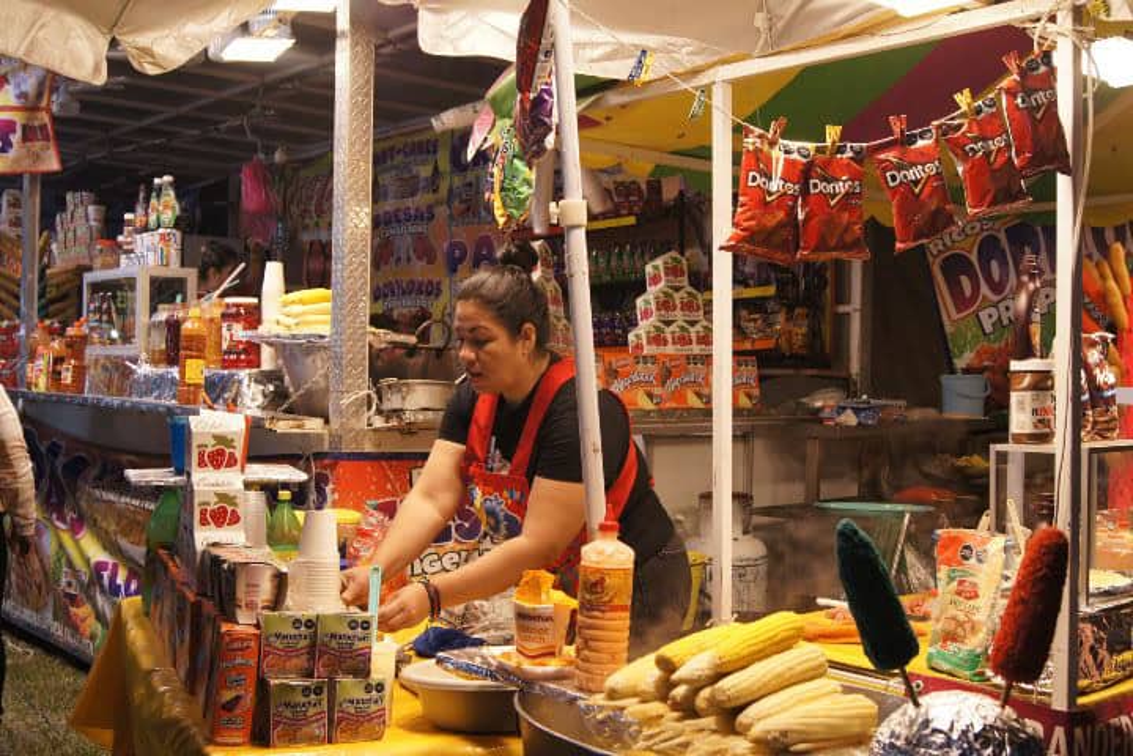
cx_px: 566
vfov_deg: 34.2
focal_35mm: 39
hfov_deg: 49.6
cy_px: 378
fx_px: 1227
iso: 400
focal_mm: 26
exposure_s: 1/125
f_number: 5.6
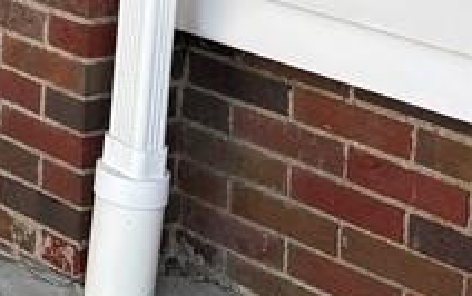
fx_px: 1713
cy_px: -178
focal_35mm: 133
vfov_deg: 9.5
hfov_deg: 12.6
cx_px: -628
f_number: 1.6
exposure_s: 1/496
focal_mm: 5.96
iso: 50
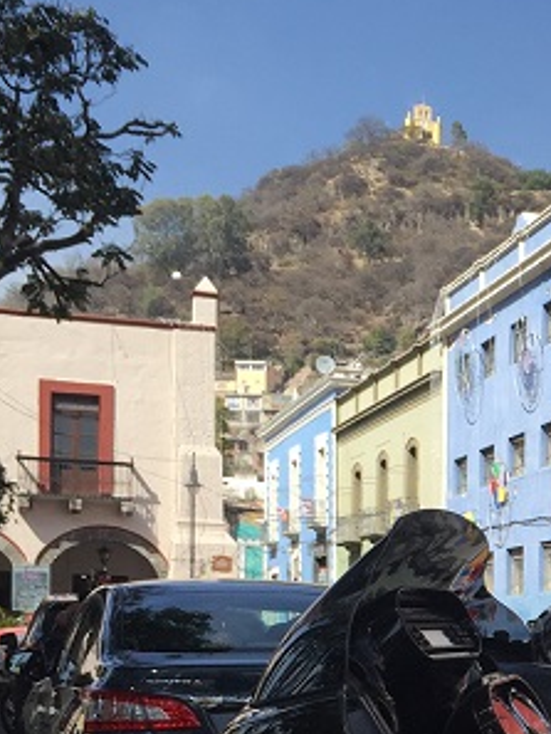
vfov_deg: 24.2
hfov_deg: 17.7
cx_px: 721
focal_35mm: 78
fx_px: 1654
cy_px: 673
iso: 32
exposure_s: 1/1236
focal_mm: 4.15
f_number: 2.2
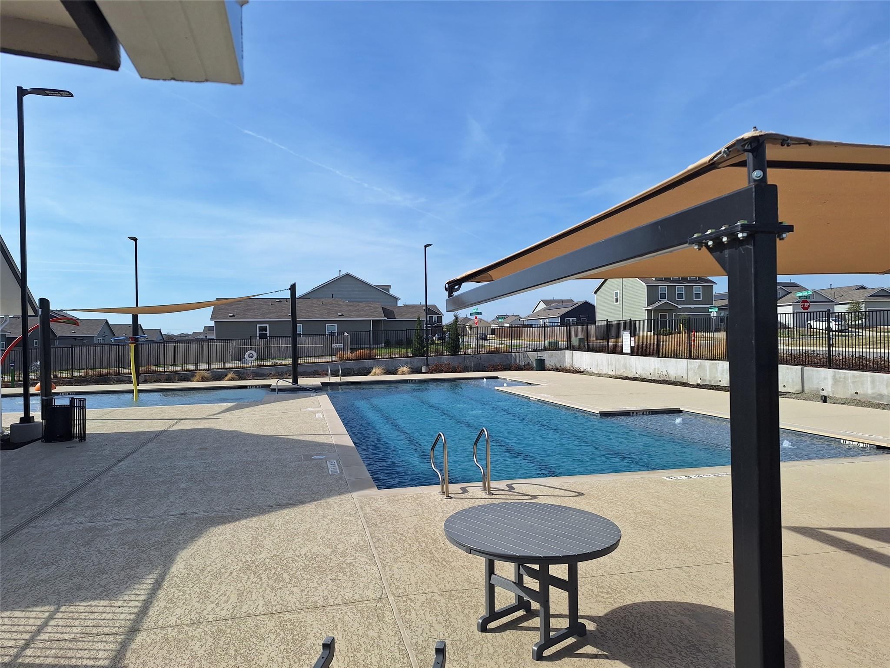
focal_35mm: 23
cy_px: 334
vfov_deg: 58.9
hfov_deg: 73.9
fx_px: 591
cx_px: 445
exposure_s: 1/3145
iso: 40
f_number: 1.8
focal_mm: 5.54
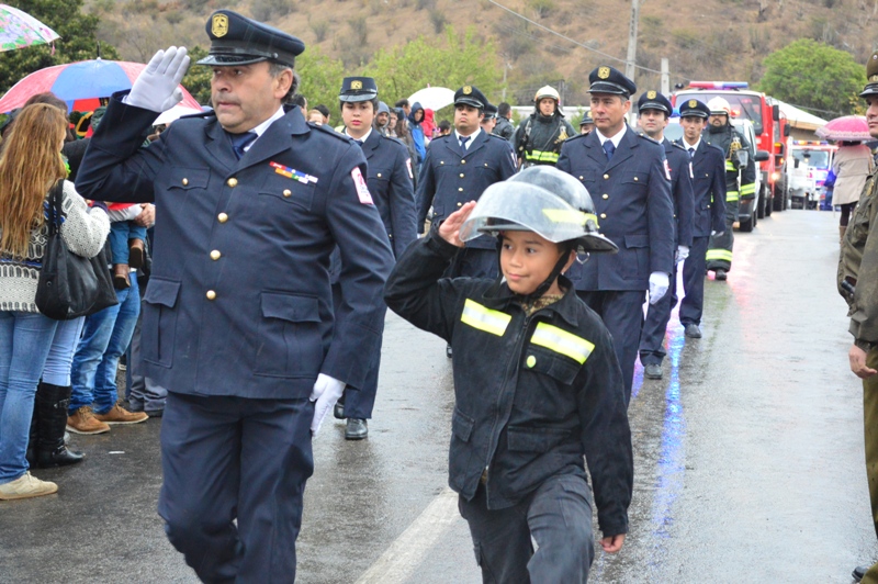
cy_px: 292
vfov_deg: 18.9
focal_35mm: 72
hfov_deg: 28.1
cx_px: 439
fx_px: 1755
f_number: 5.6
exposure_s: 1/100
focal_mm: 48
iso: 2500
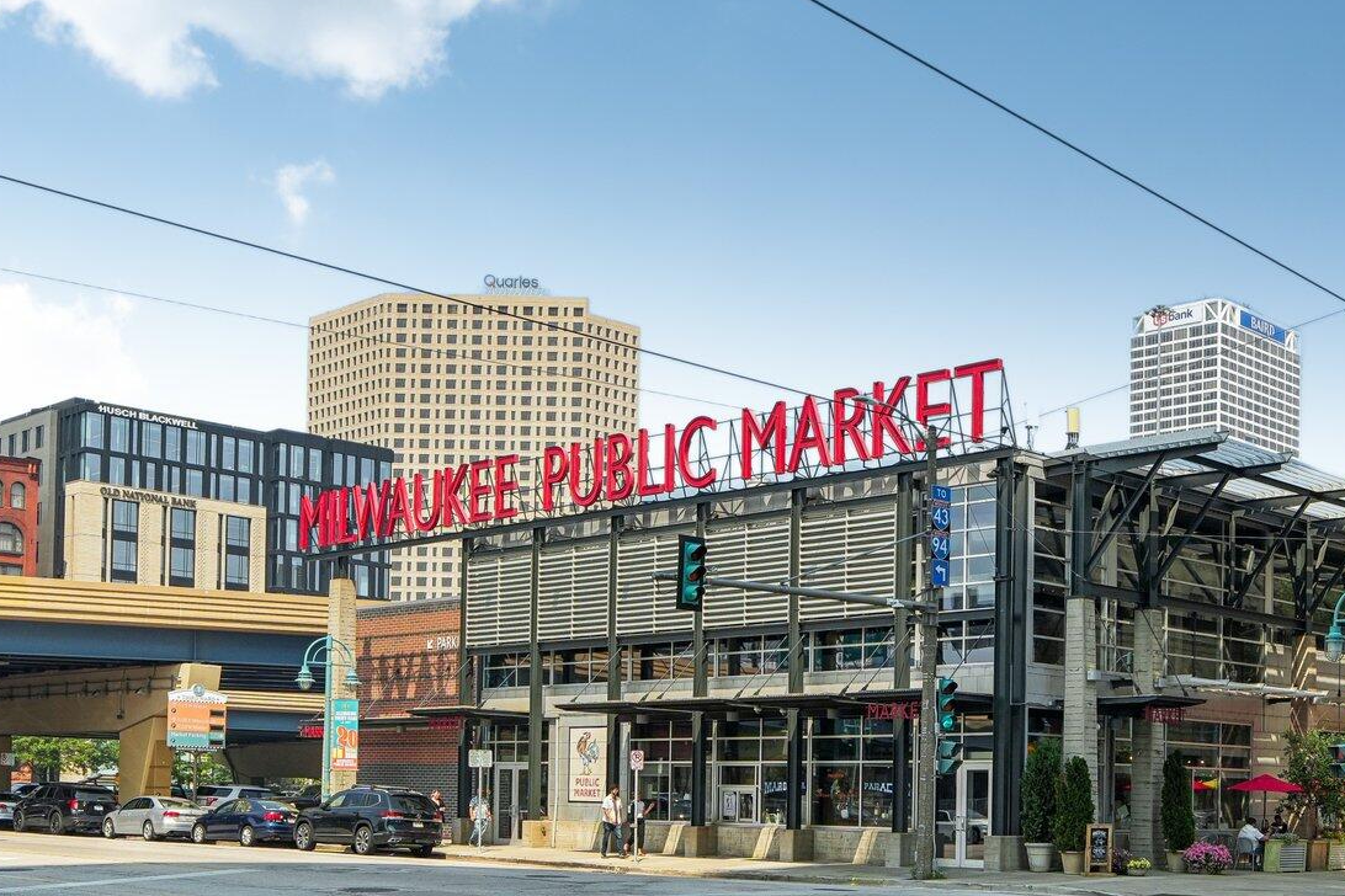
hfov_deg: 43.3
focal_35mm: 45
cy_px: 456
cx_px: 830
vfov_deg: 29.9
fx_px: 1681
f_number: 11
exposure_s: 1/640
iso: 200
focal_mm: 24
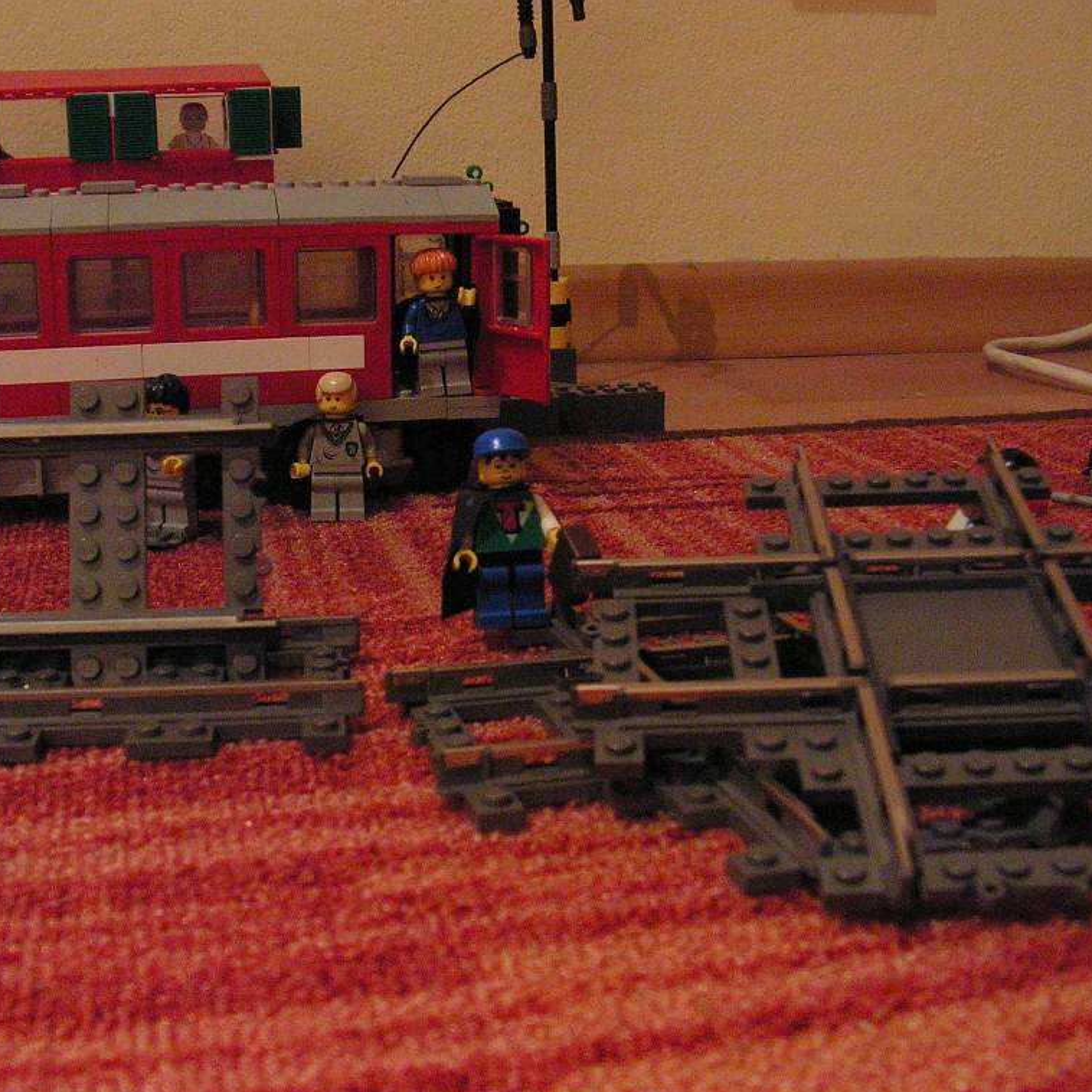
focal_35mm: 43
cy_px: 552
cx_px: 475
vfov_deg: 39.2
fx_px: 1535
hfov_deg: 39.1
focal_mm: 6
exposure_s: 1/8
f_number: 3.2
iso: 400
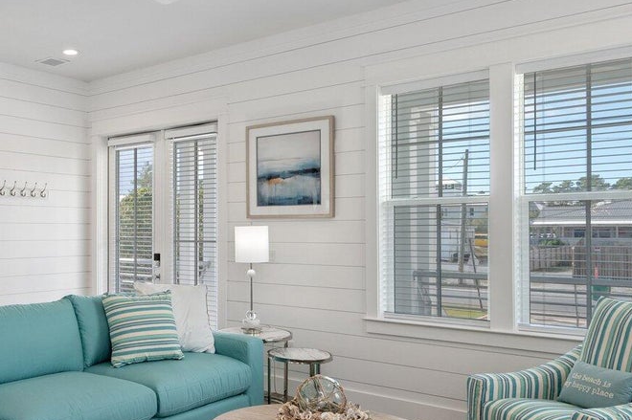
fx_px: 614
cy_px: 256
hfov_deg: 51.5
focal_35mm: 35
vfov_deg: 37.6
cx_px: 140
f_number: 9
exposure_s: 1/40
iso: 250
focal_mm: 15
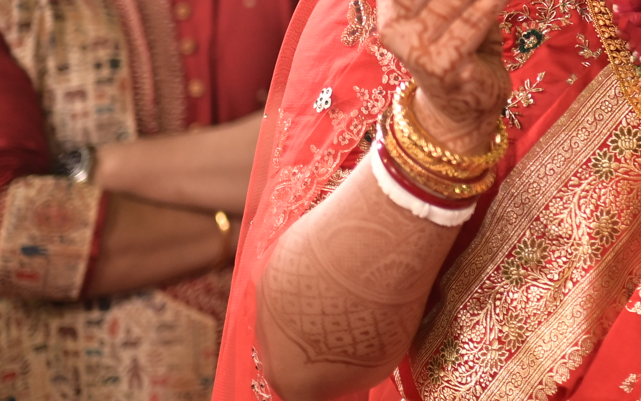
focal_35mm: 171
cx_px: 884
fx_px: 2988
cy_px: -143
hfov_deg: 11.8
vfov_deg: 7.6
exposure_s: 1/400
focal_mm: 50
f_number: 1.6
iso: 640
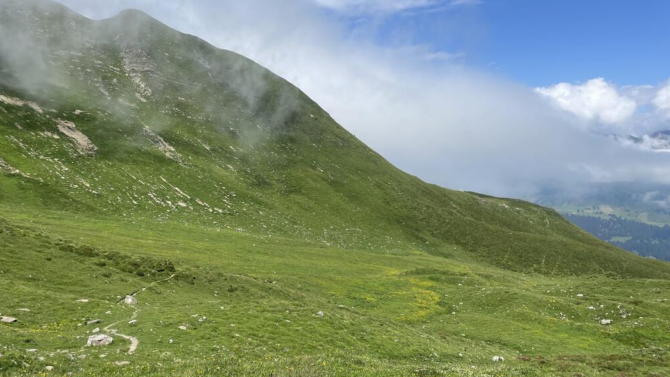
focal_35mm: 29
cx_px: 328
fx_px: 515
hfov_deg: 66.1
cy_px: 173
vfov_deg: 40.2
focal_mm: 4.2
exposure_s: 1/4292
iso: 32
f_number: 1.6
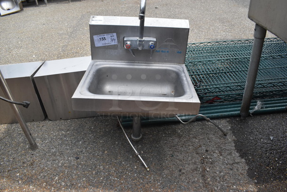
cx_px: 144
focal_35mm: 27
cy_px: 96
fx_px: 215
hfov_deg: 67.3
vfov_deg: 48.0
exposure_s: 1/250
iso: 200
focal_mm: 18
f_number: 7.1
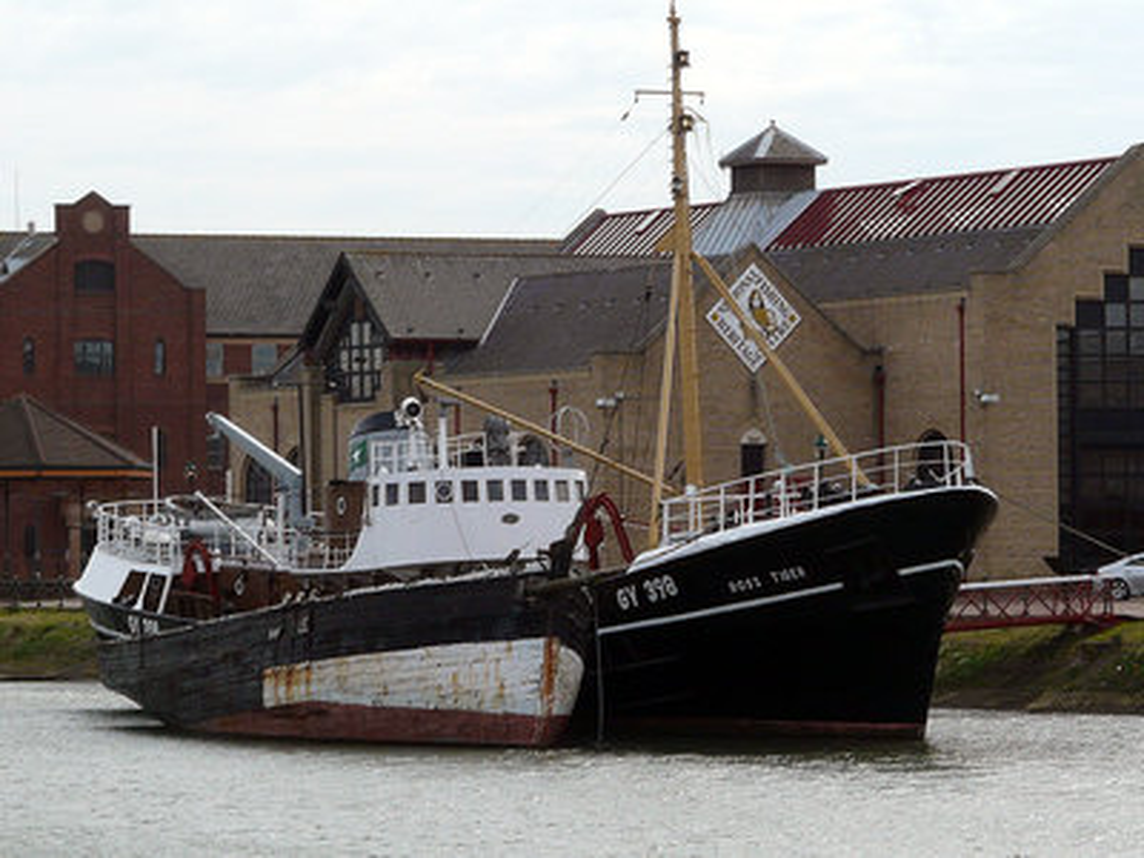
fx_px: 6147
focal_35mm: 186
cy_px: 429
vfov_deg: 8.0
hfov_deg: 10.6
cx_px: 572
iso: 100
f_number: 5.6
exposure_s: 1/500
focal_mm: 19.2
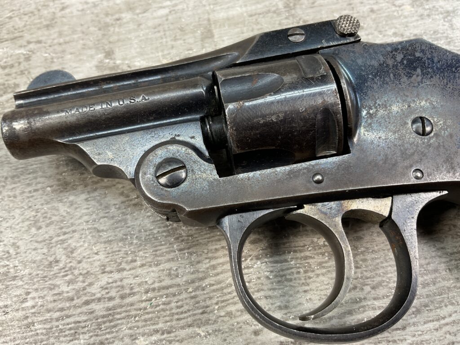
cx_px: 230
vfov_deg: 48.2
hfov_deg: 61.7
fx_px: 385
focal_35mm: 29
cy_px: 172
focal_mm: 3
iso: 25
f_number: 1.8
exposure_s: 1/120
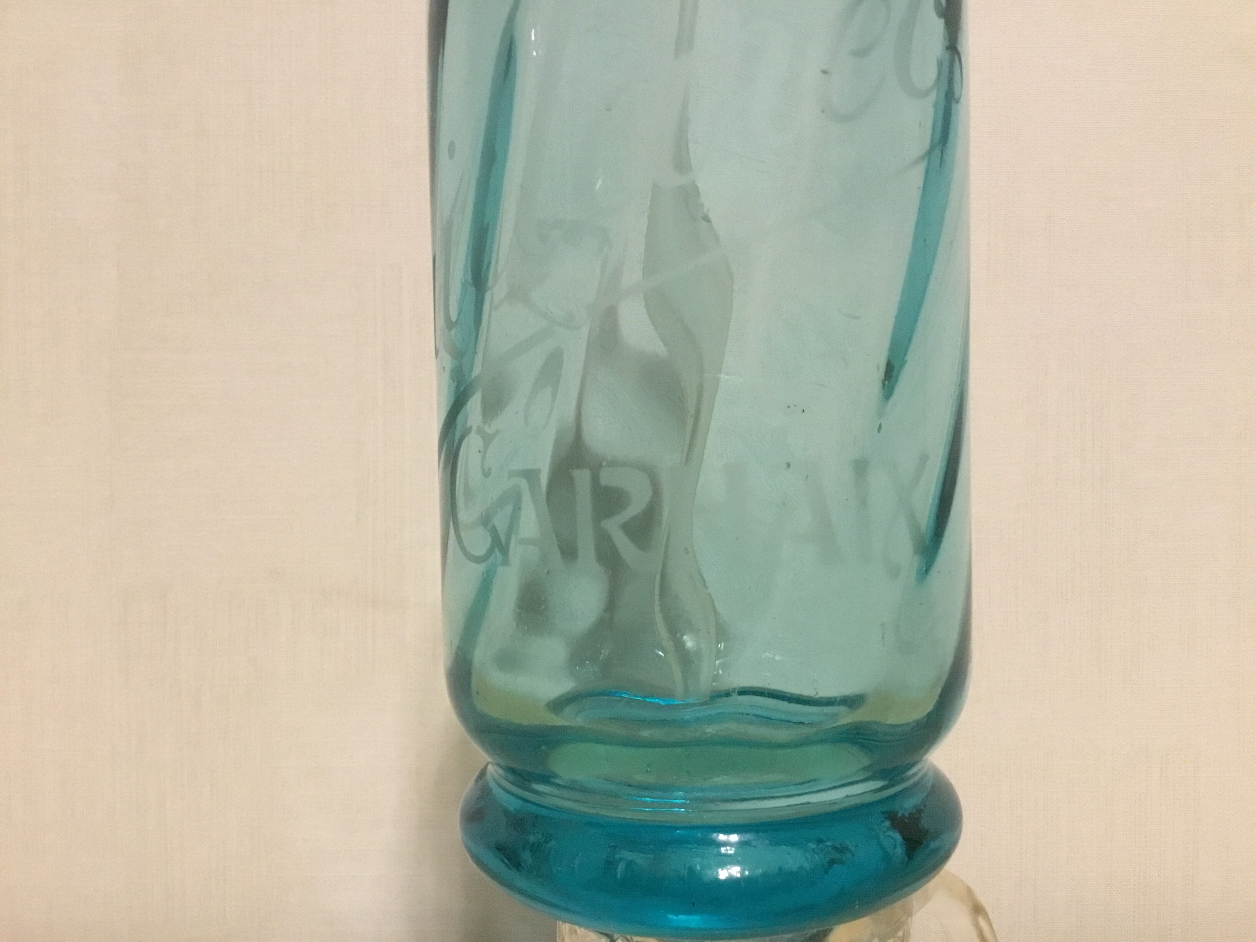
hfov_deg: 58.4
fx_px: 1125
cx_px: 628
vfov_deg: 45.4
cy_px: 471
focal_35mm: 31
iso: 320
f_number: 2.4
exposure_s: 1/17
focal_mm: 3.3
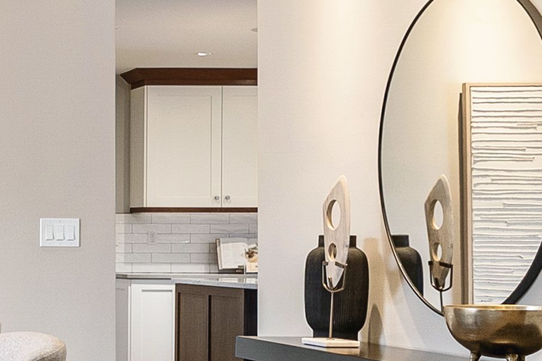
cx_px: -295
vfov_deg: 13.9
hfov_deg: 18.3
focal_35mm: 98
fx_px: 1476
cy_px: 254
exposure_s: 1/13
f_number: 8
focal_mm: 21
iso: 800
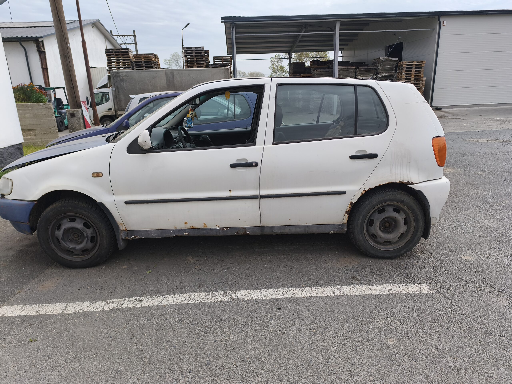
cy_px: 192
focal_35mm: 23
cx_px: 256
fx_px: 340
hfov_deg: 73.9
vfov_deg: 58.9
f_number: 1.65
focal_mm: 6.14
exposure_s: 1/1044
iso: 50
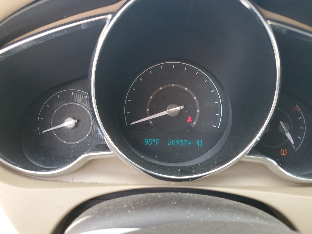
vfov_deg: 53.1
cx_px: 156
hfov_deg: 67.3
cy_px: 117
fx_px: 234
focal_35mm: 26
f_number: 1.5
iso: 57
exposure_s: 1/120
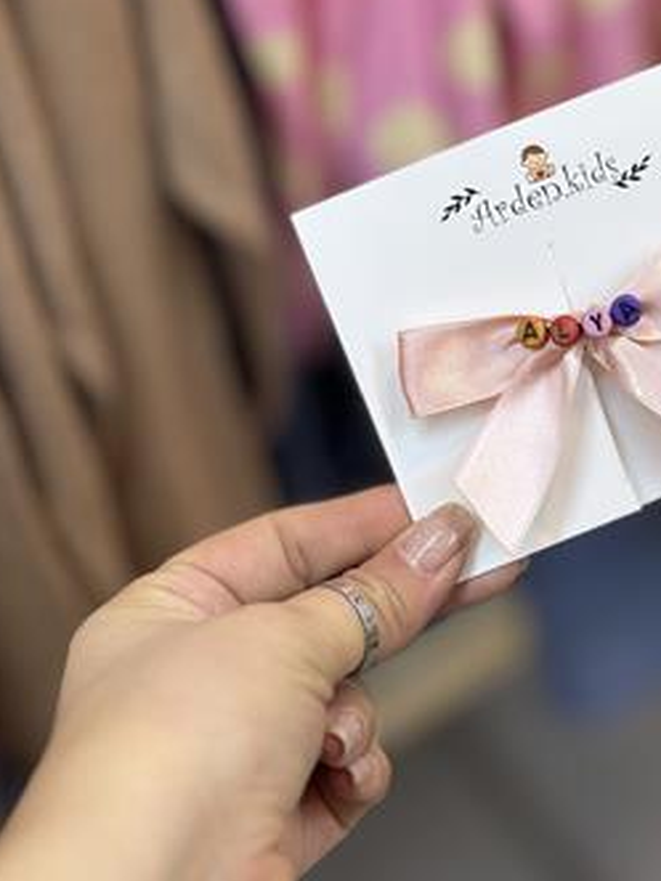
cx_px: 512
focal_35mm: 77
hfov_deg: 19.0
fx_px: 1960
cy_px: 336
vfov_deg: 25.3
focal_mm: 6.86
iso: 64
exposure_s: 1/151
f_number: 1.78
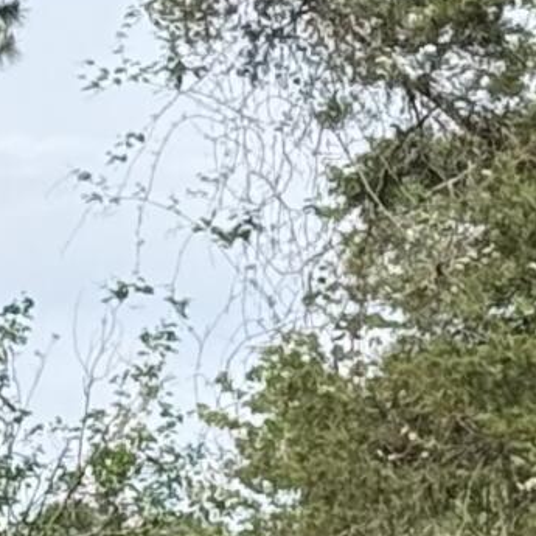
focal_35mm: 369
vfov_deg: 4.7
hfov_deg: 4.7
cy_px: 783
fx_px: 6464
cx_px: -263
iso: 80
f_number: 1.78
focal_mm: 6.76
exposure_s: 1/3096
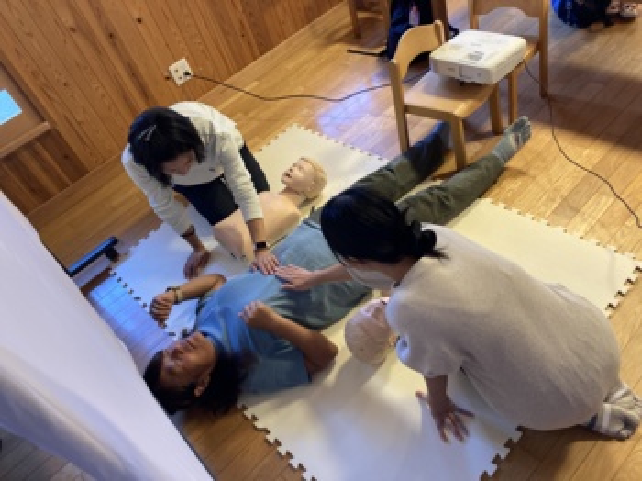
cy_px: 240
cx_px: 321
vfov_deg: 49.7
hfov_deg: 63.5
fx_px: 519
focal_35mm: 28
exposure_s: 1/50
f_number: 1.8
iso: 200
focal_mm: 3.99
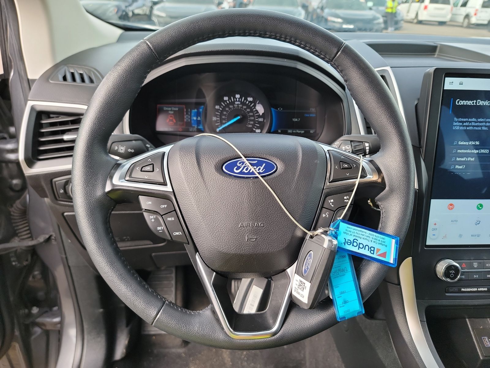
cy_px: 184
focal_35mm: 24
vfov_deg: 56.8
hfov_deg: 71.6
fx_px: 340
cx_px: 245
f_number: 1.8
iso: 52
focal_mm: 6.7
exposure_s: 1/59
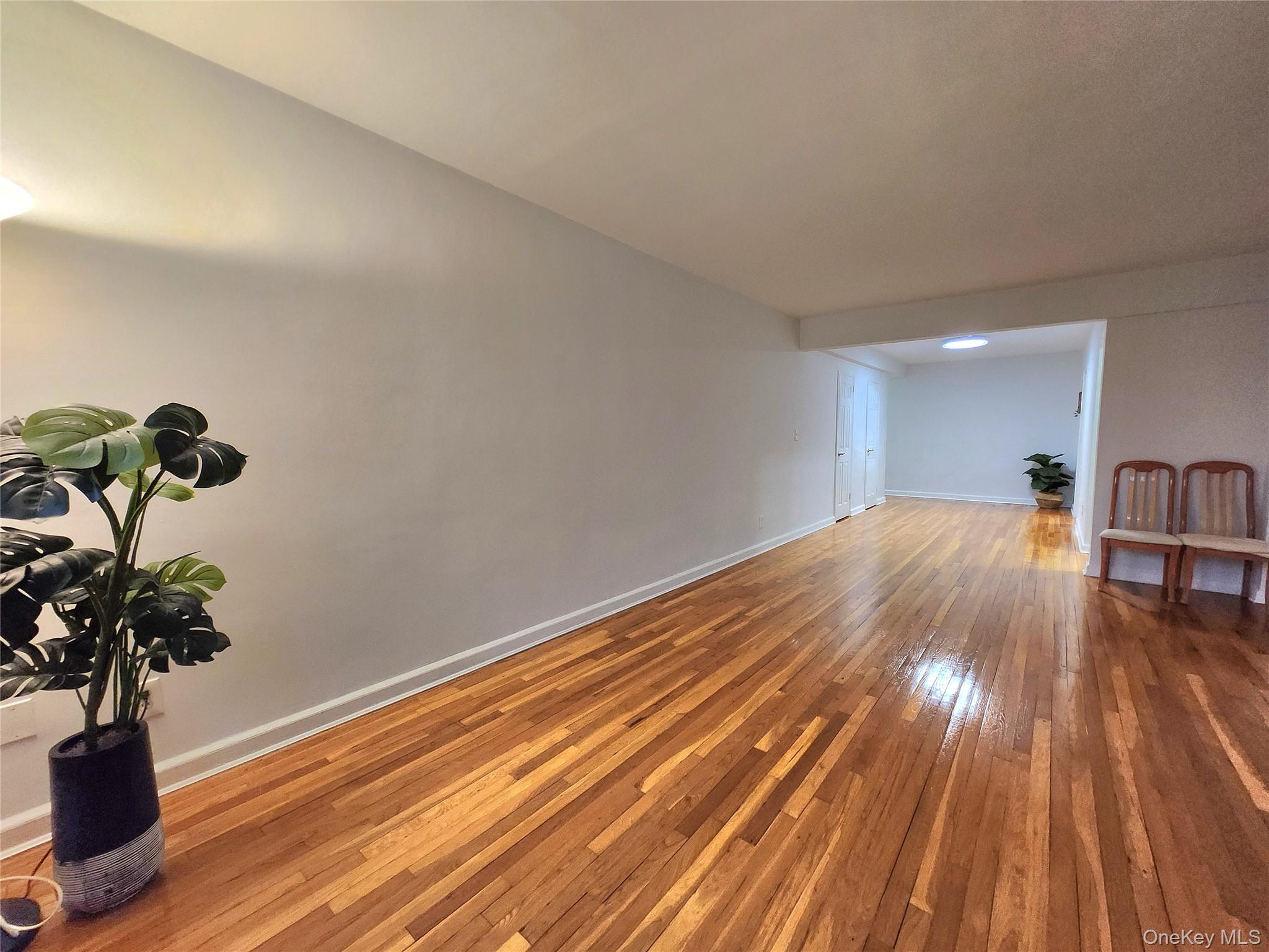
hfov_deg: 106.2
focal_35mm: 13
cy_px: 476
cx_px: 634
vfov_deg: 89.9
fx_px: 477
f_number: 2.2
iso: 250
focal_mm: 1.74
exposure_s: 1/60.2
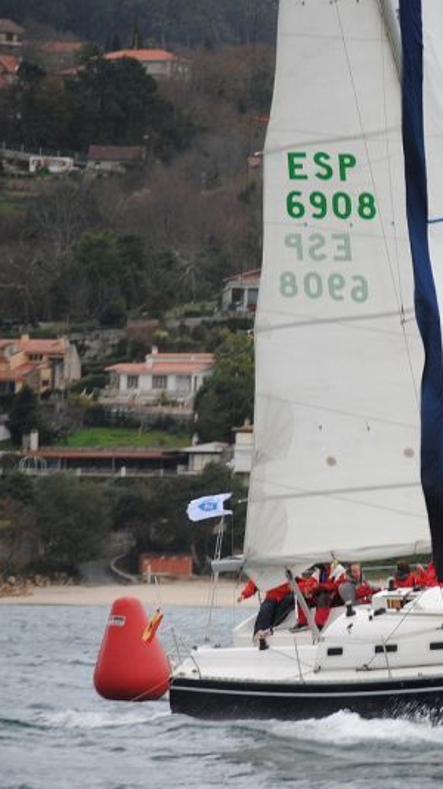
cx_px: 506
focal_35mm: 288
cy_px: 394
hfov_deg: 4.2
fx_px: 6020
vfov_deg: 7.5
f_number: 4.8
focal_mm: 122
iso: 200
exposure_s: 1/125
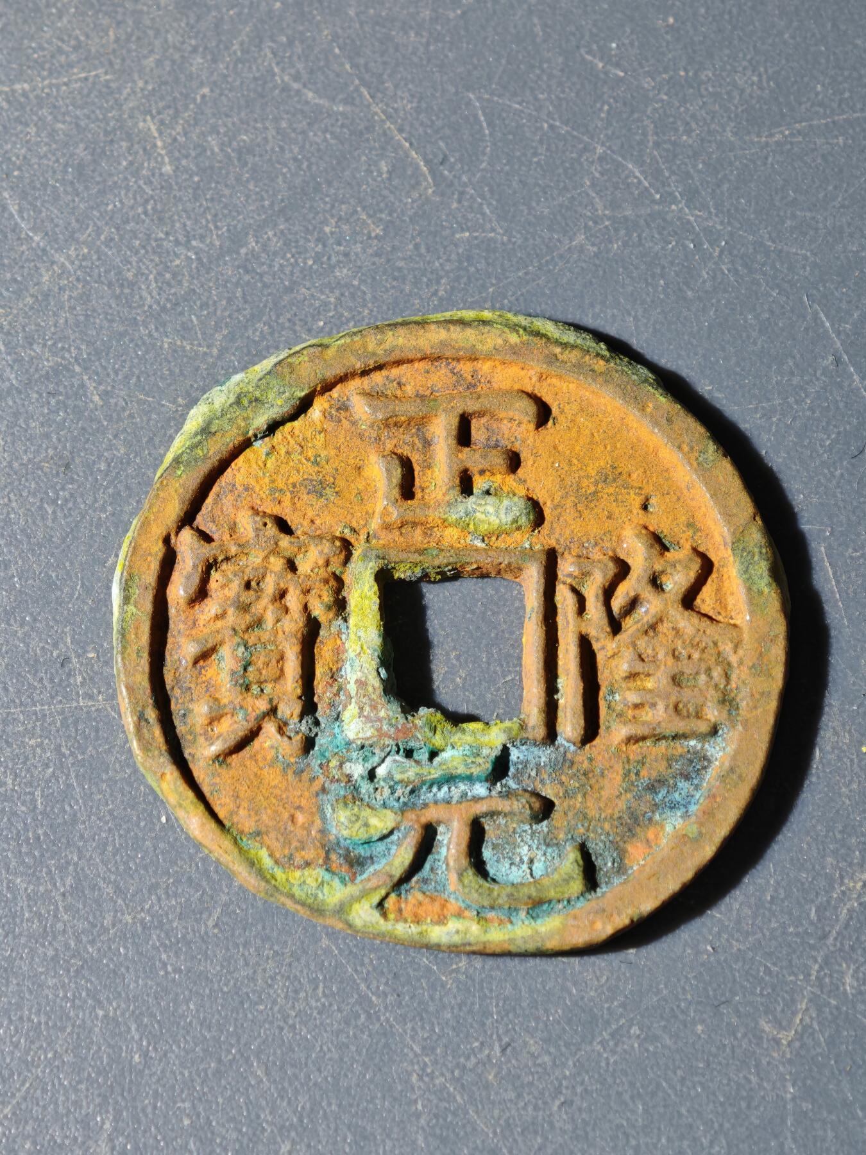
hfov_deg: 14.4
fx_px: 3436
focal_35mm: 103
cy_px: 578
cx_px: 433
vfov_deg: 19.1
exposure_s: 1/94.4
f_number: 2
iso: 200
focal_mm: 9
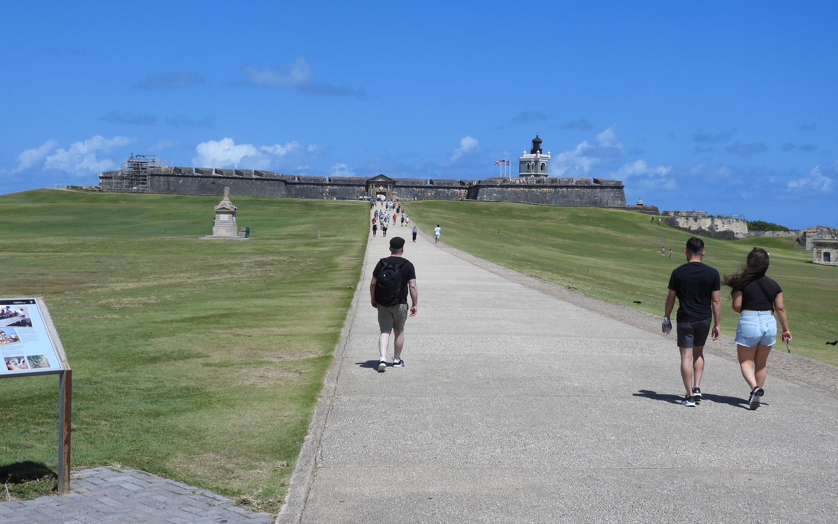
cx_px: 418
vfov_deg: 25.8
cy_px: 227
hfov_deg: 40.3
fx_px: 1142
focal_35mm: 50
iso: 100
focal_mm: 8.4
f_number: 3.5
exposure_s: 1/2000
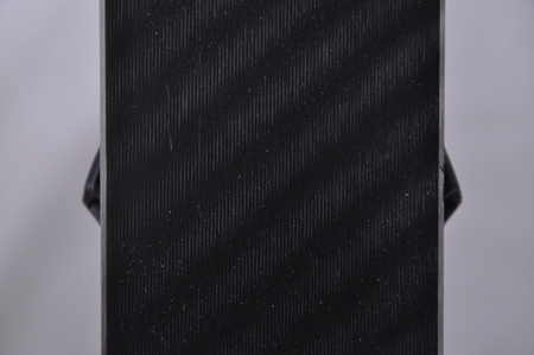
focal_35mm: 158
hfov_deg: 13.1
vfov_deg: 8.7
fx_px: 2334
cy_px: 178
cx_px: 267
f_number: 9.5
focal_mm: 105
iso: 3200
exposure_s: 1/125
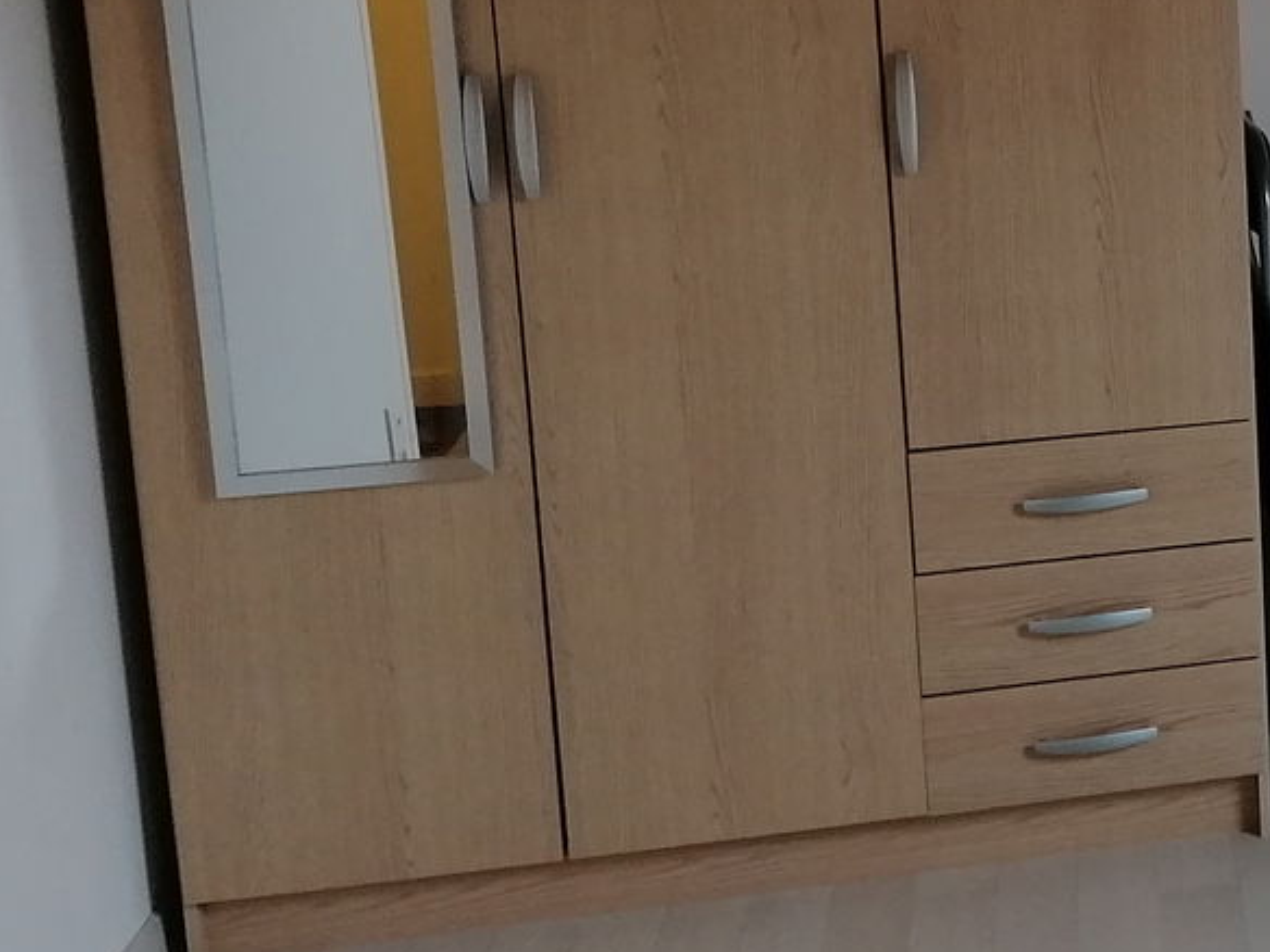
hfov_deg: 23.3
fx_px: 2715
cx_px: 1653
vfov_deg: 19.5
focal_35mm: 74
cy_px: 76
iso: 160
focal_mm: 4.75
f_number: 1.8
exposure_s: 1/33.3
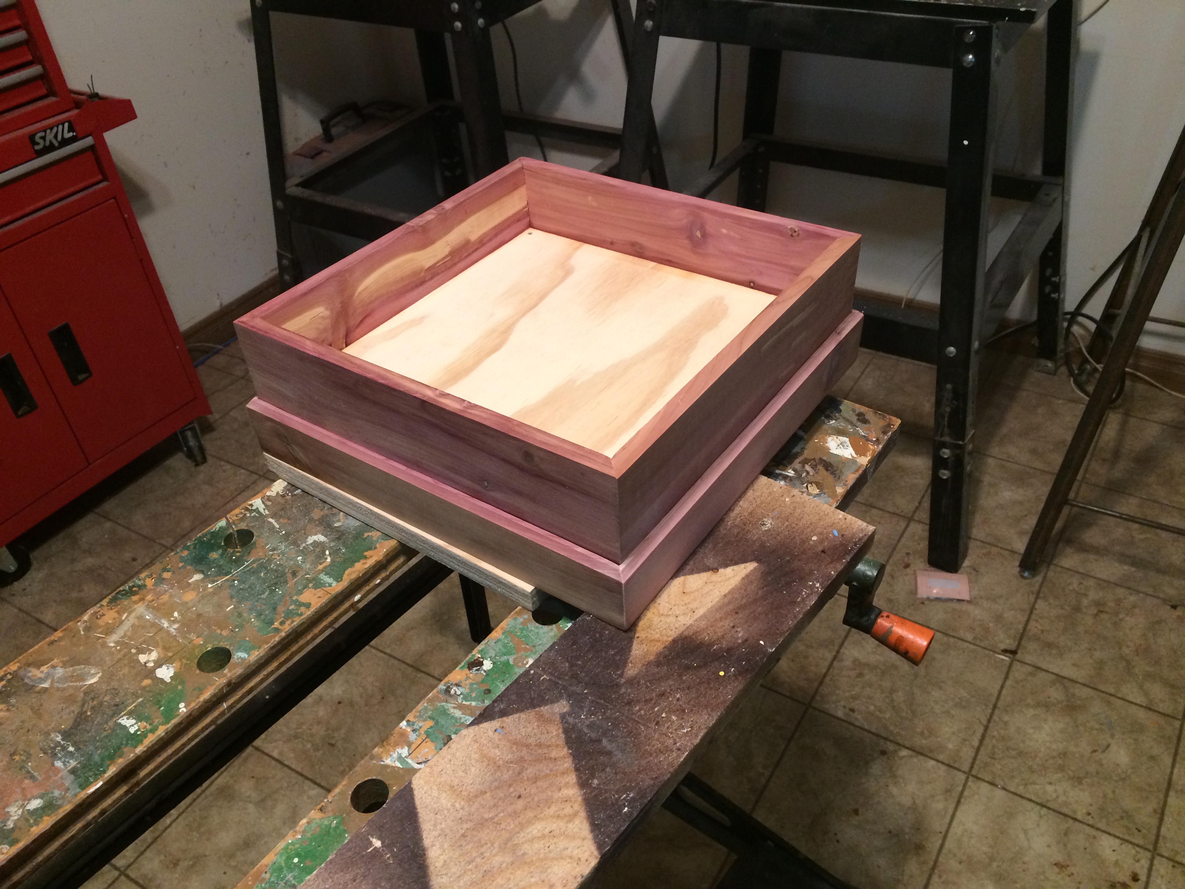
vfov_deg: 48.2
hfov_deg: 61.7
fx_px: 993
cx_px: 592
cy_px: 444
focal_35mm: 29
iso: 160
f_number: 2.2
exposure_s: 1/30
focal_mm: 4.15
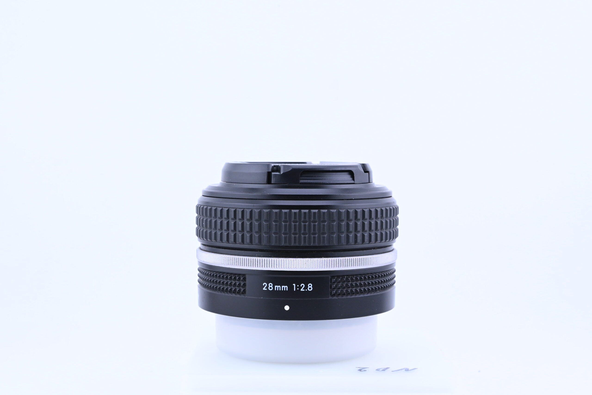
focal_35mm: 61
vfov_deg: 22.3
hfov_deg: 32.9
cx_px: 296
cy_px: 198
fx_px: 1003
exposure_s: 1/125
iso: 640
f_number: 11
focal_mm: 41
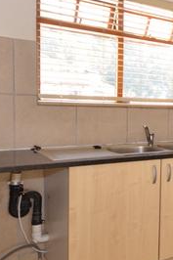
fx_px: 325
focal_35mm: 45
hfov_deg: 22.4
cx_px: 282
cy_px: 121
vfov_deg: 43.6
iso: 280
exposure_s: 1/60
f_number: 5
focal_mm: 10
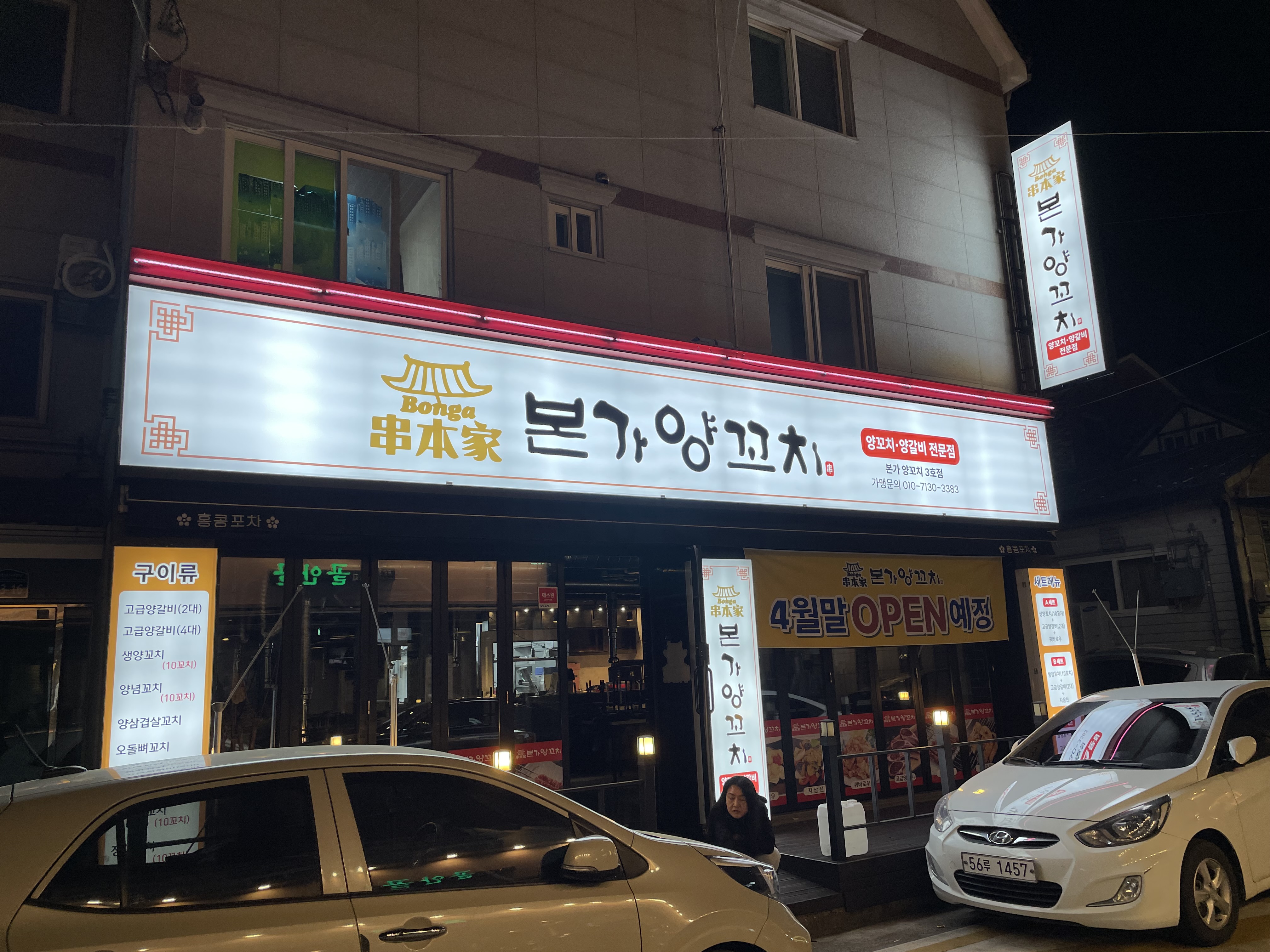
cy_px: 476
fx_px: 954
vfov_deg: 53.1
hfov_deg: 67.3
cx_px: 635
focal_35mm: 26
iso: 40
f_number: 1.6
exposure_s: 1/120
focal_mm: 4.2
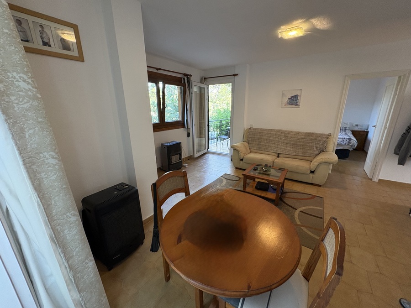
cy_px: 154
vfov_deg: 85.7
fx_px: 166
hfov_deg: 102.1
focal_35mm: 14
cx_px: 206
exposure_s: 1/100
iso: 320
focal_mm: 2.22
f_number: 2.2
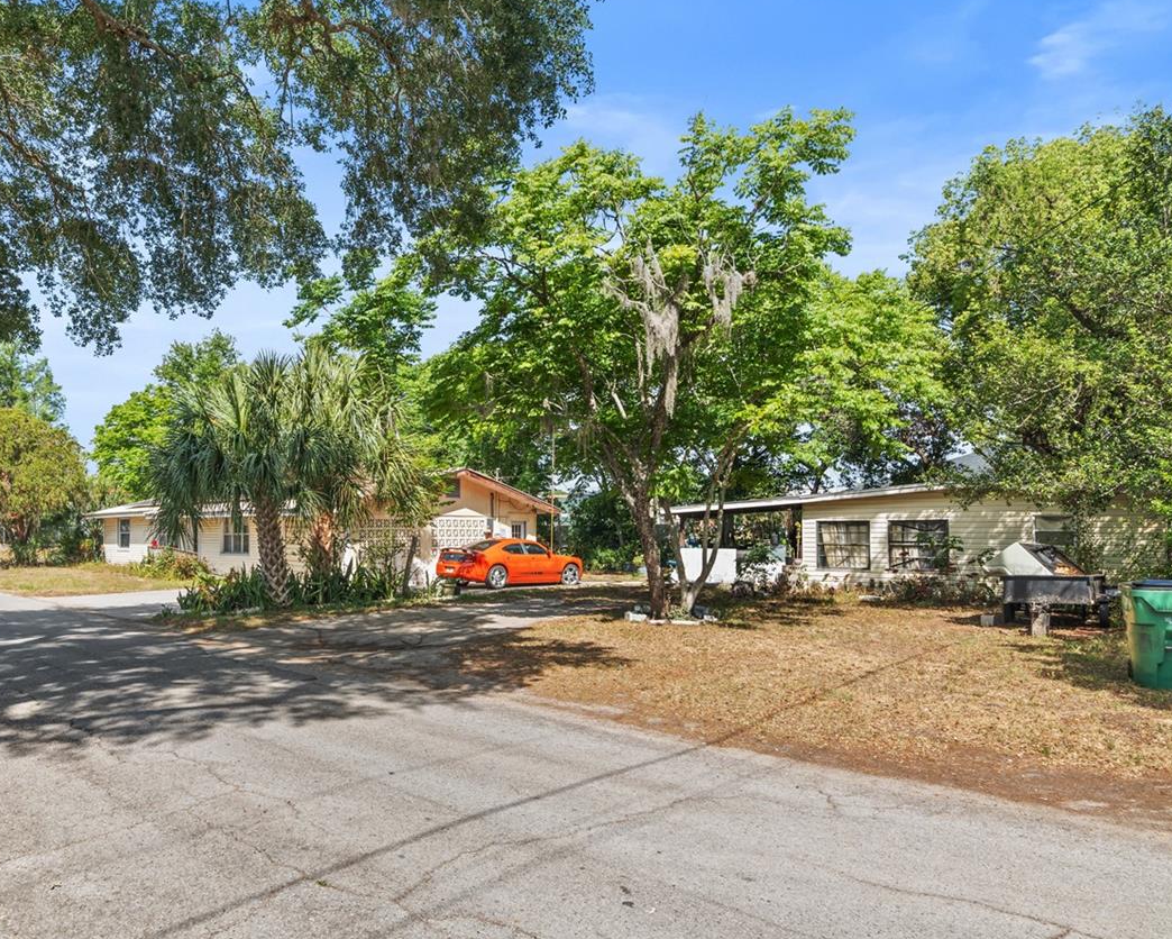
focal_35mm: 23
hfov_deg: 71.8
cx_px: 467
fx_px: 798
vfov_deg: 60.8
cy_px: 514
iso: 250
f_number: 8
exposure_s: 1/20
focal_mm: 16
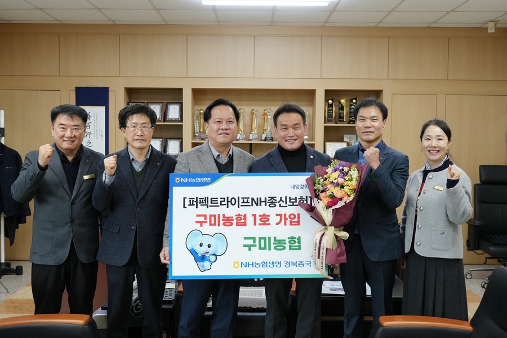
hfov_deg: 46.4
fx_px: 591
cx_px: 254
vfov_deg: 31.9
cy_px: 169
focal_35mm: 42
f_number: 5.6
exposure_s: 1/160
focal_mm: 42
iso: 2000
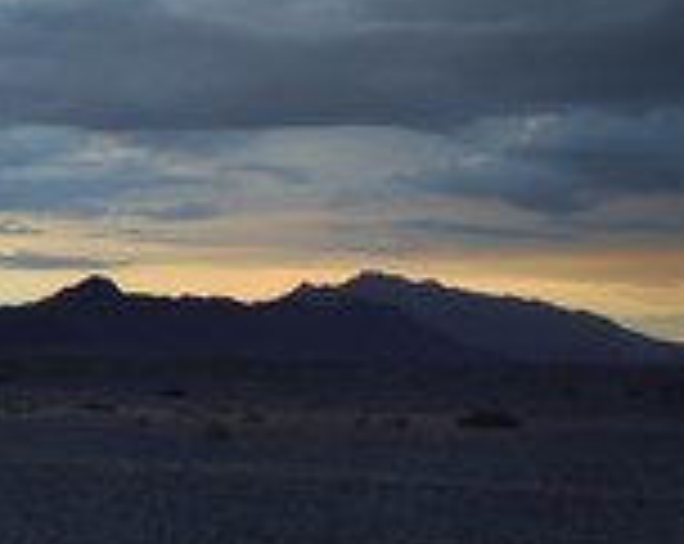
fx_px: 2101
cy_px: -63
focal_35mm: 104
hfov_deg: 17.7
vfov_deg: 14.4
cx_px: -104
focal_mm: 40
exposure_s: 1/1250
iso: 800
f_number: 2.8
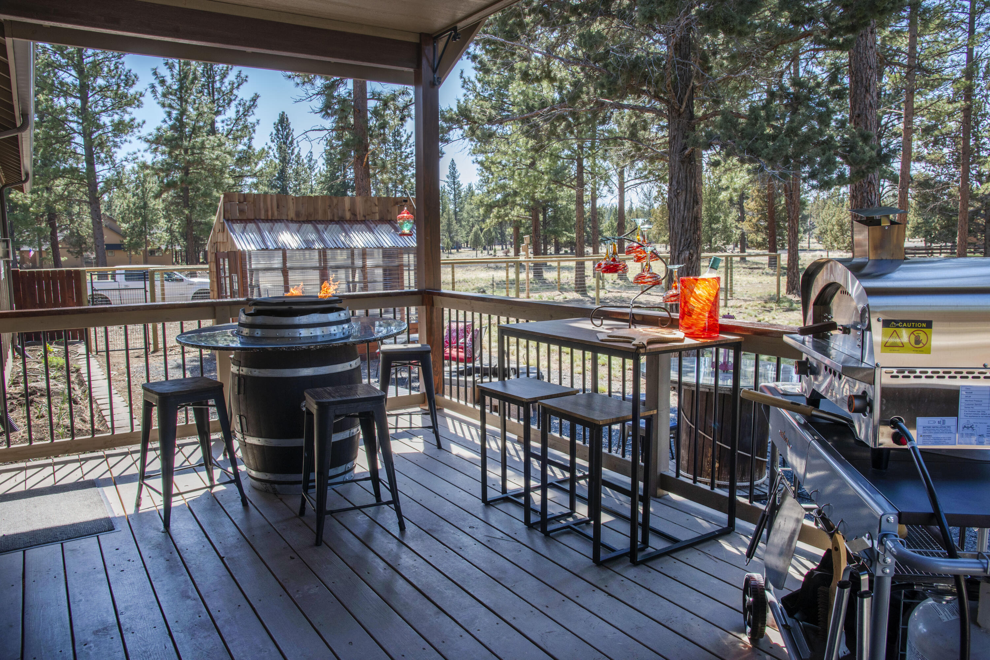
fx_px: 660
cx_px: 495
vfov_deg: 53.2
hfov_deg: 73.7
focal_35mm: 24
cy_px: 330
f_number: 11
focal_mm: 24
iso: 200
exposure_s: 1/80
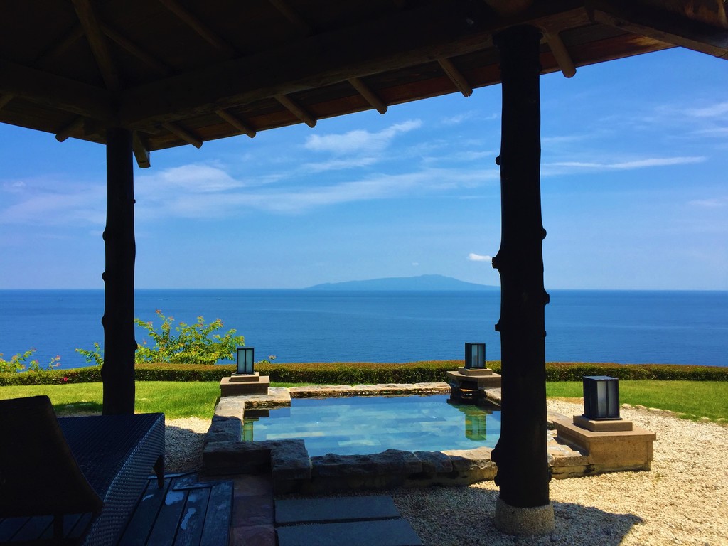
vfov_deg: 48.2
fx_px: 610
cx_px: 364
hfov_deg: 61.7
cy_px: 273
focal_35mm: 29
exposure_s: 1/1799
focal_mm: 4.15
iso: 32
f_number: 2.2
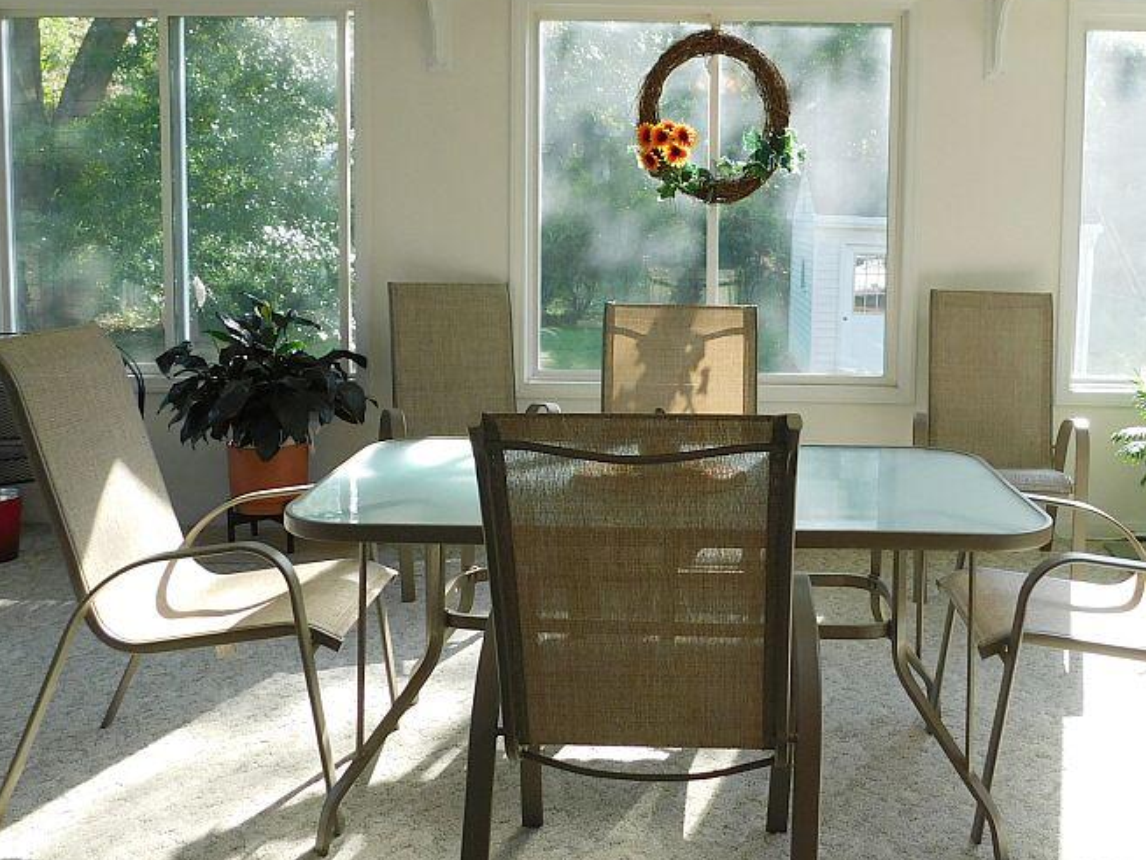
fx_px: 1192
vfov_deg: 39.4
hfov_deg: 50.8
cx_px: 713
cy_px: 310
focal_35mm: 36
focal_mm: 4
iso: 125
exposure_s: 1/100
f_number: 3
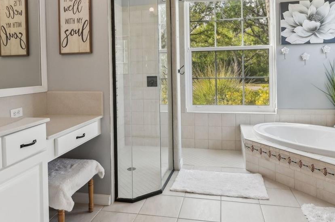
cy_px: 70
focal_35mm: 27
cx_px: 168
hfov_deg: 67.5
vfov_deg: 46.8
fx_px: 251
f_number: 8
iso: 400
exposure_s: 1/60
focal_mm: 14
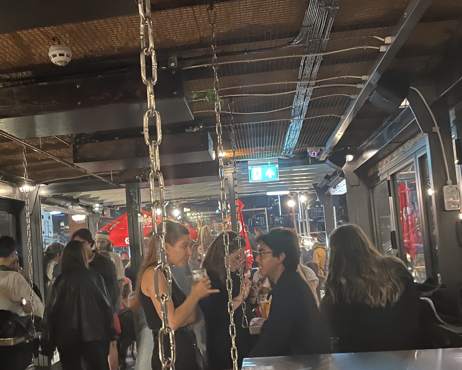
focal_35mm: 46
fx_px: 629
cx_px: 134
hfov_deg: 39.6
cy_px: 211
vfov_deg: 32.7
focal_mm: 4.2
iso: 1000
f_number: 1.6
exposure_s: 1/14
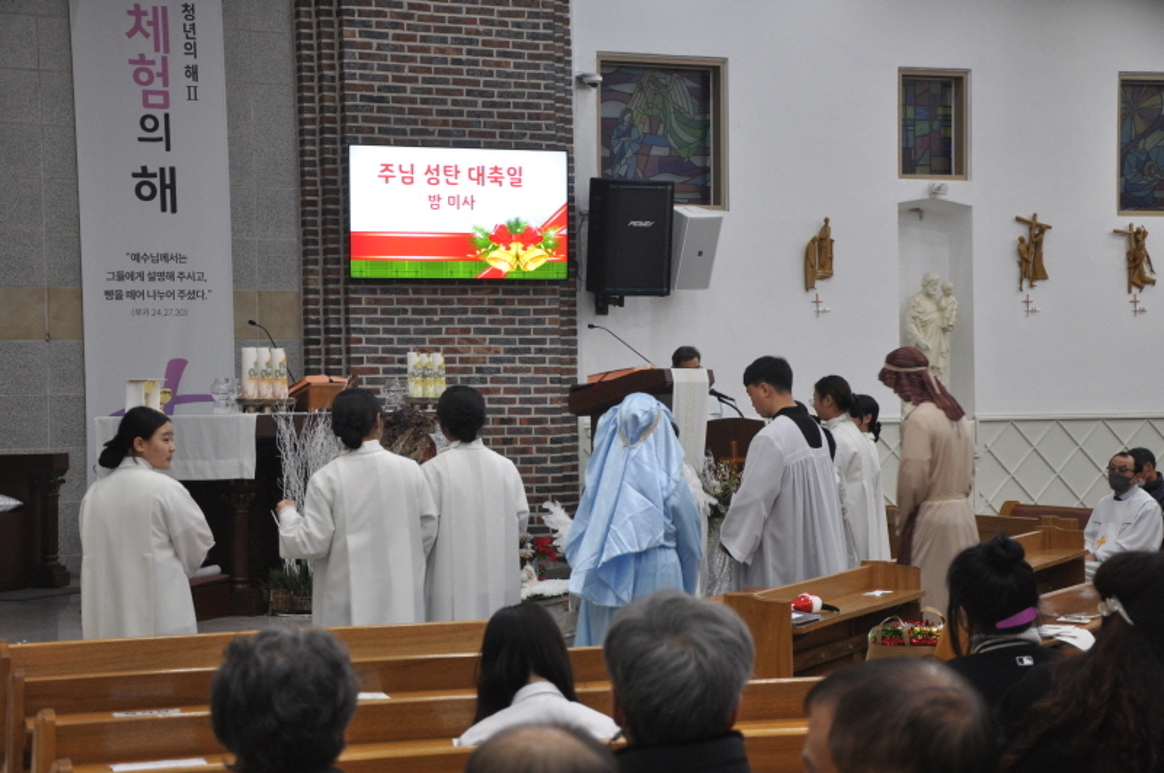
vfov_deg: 18.1
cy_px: 386
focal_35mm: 75
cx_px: 582
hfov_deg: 27.0
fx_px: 2422
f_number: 5.6
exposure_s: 1/30
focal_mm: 50
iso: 400
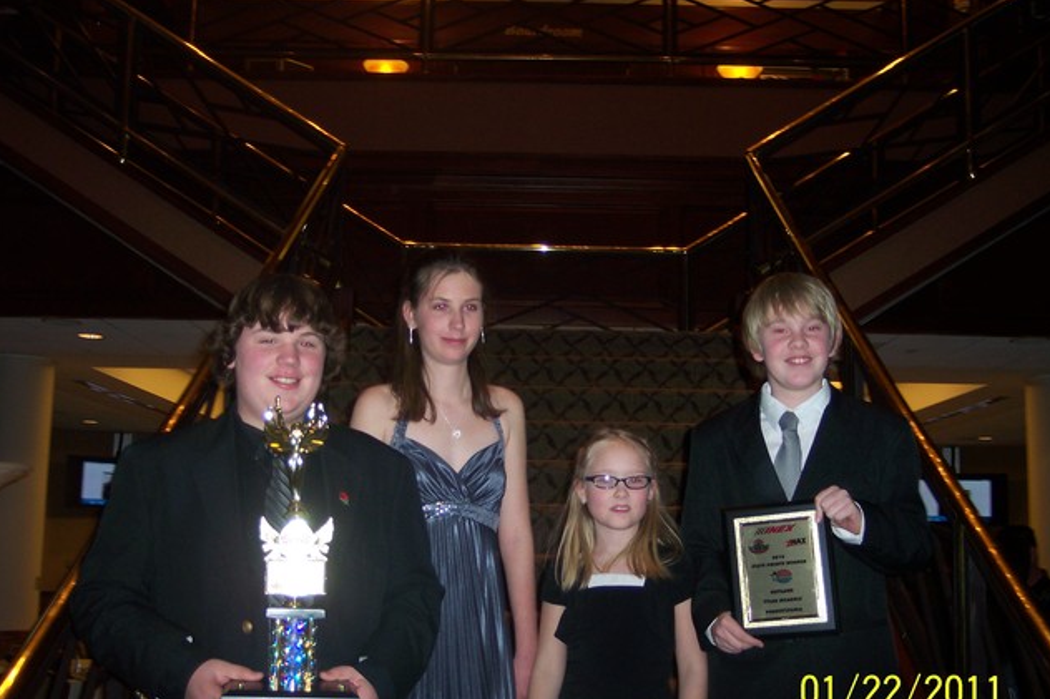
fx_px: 1166
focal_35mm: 40
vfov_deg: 33.3
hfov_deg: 48.5
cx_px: 527
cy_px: 393
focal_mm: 8
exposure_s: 1/30
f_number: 2.8
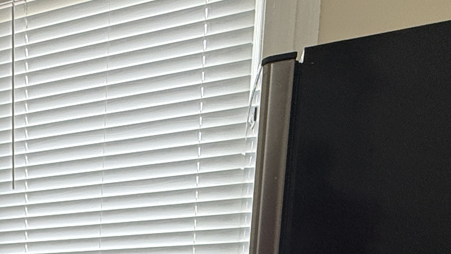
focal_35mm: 47
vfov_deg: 20.7
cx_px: -54
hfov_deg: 36.4
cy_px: 406
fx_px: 562
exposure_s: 1/120
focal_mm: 2.22
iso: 200
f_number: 2.2
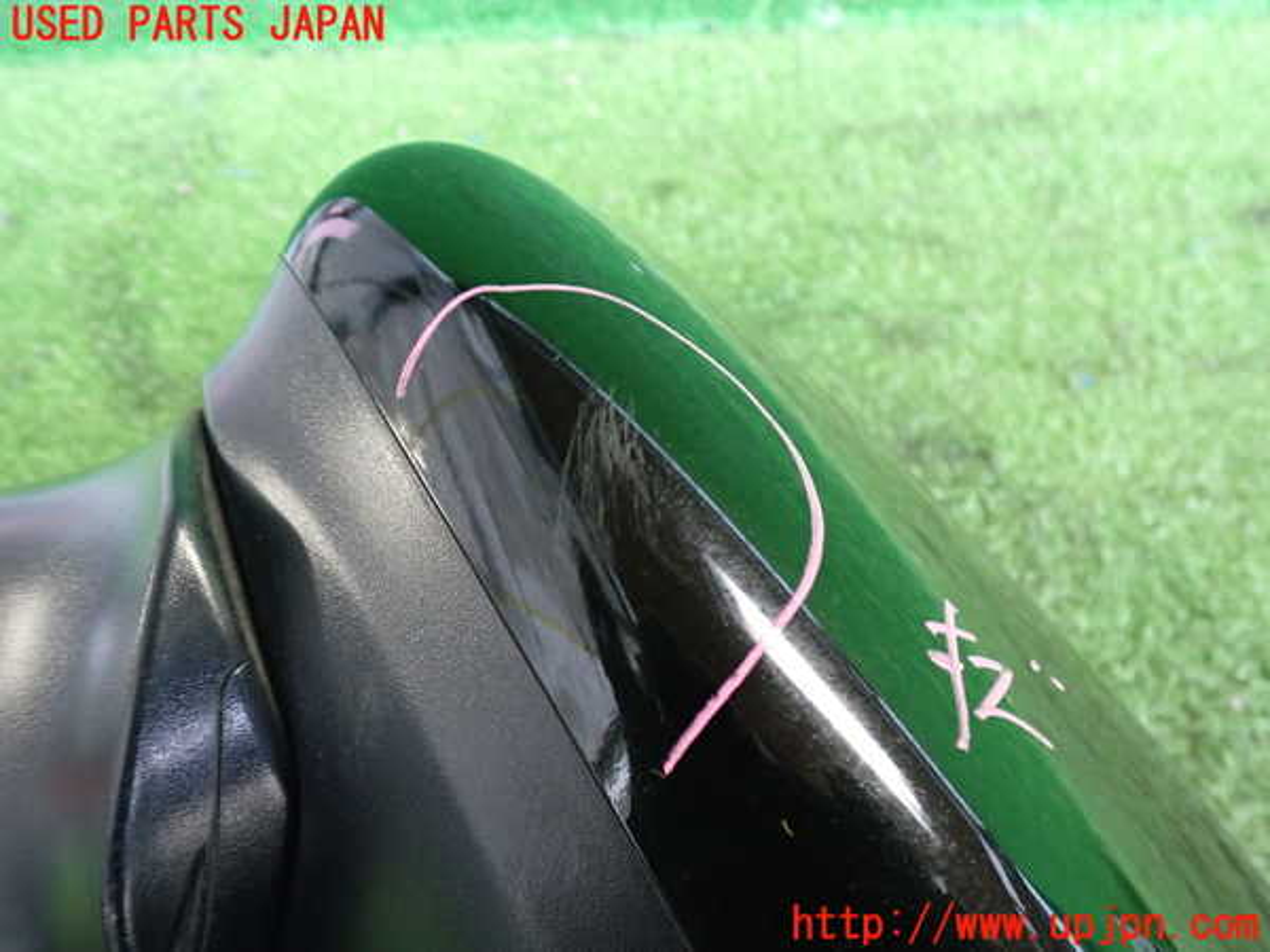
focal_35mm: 30
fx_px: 1101
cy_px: 476
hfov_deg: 60.0
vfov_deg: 46.8
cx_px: 635
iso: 500
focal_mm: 5.4
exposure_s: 1/30
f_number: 2.3
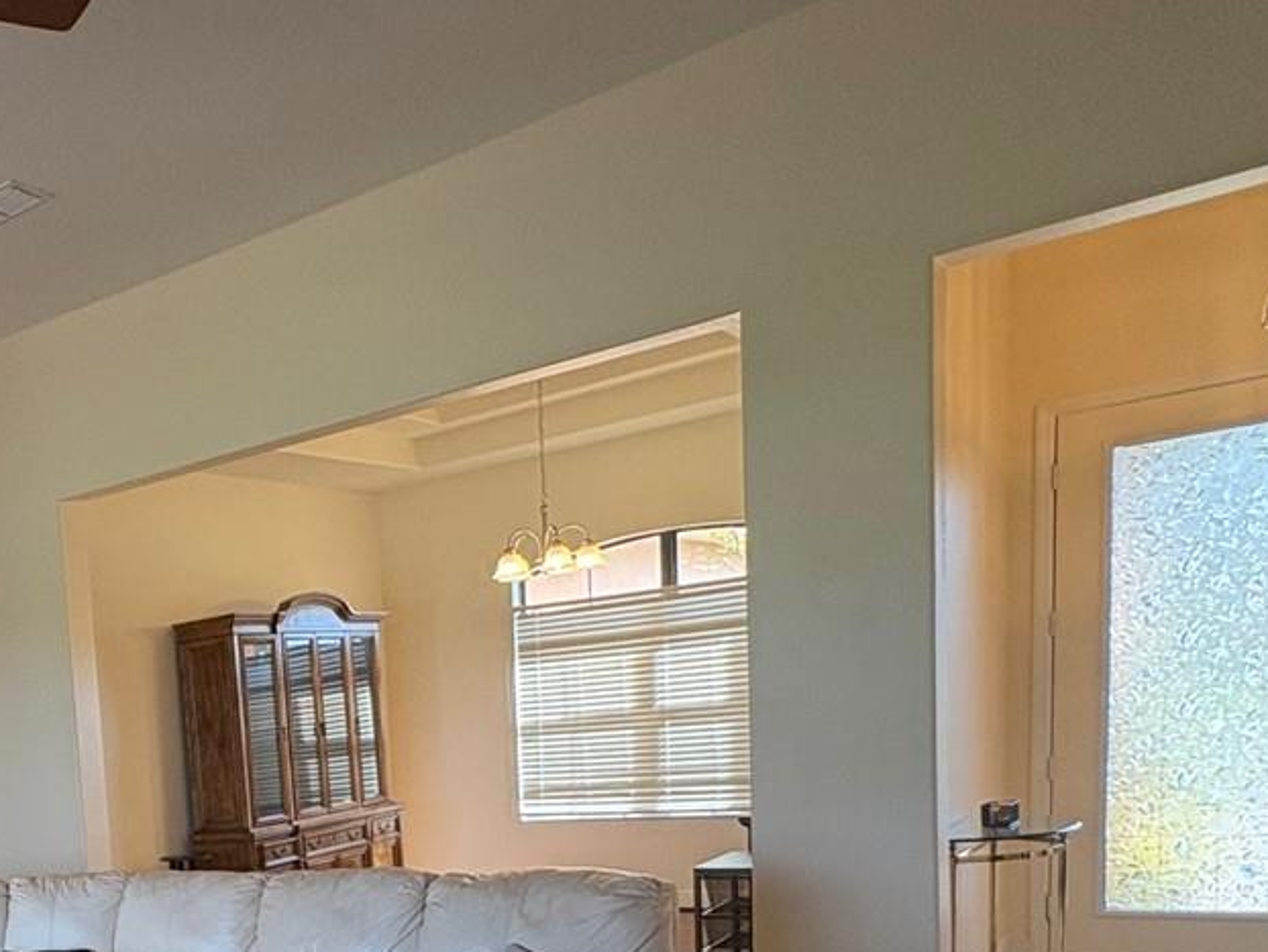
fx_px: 1319
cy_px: 913
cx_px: -75
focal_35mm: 36
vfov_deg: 36.4
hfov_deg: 42.2
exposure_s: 1/120
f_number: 2.2
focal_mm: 2.22
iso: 200
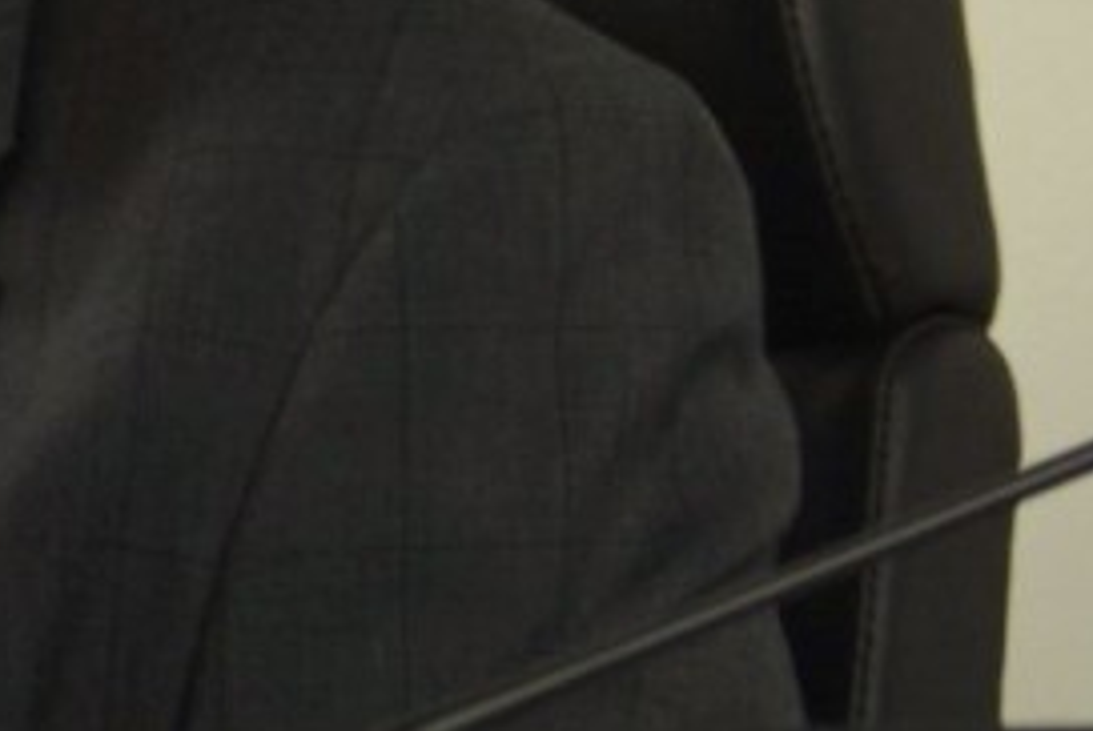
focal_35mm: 1174
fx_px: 35685
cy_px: -28
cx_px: 2156
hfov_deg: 1.8
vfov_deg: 1.2
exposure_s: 1/125
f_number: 5.3
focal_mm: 185
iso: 1000
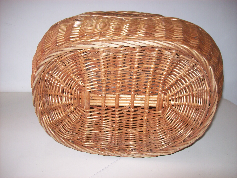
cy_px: 89
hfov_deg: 51.4
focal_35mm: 36
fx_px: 246
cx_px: 118
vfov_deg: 39.6
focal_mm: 6
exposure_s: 1/64
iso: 80
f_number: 2.7
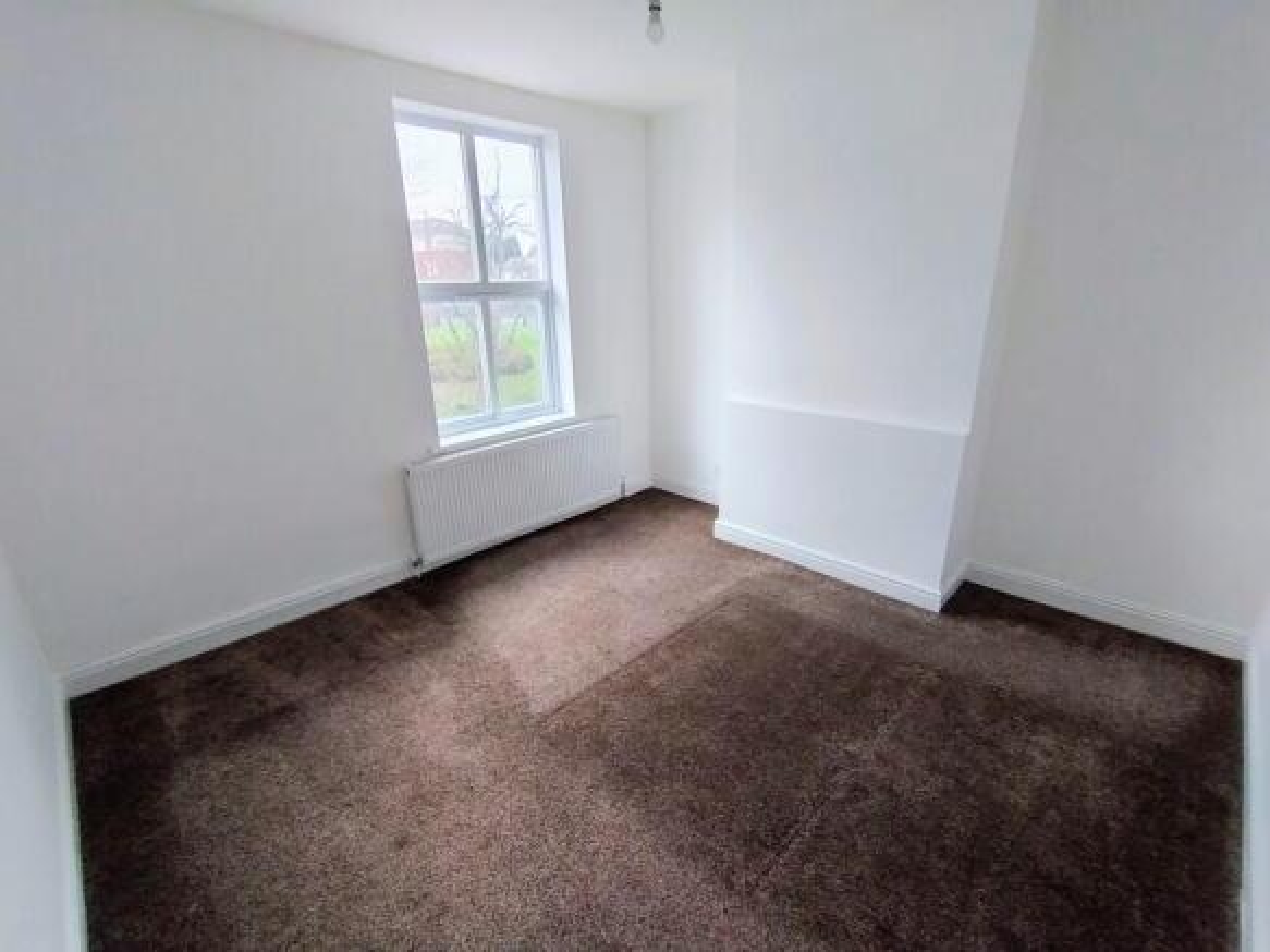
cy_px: 476
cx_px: 635
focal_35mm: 16
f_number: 2.2
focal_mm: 1.66
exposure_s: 1/20
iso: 303
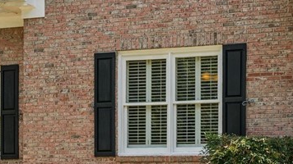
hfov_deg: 21.6
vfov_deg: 12.1
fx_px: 769
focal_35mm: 99
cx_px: 149
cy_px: 165
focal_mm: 31
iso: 100
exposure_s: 1/80
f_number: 8
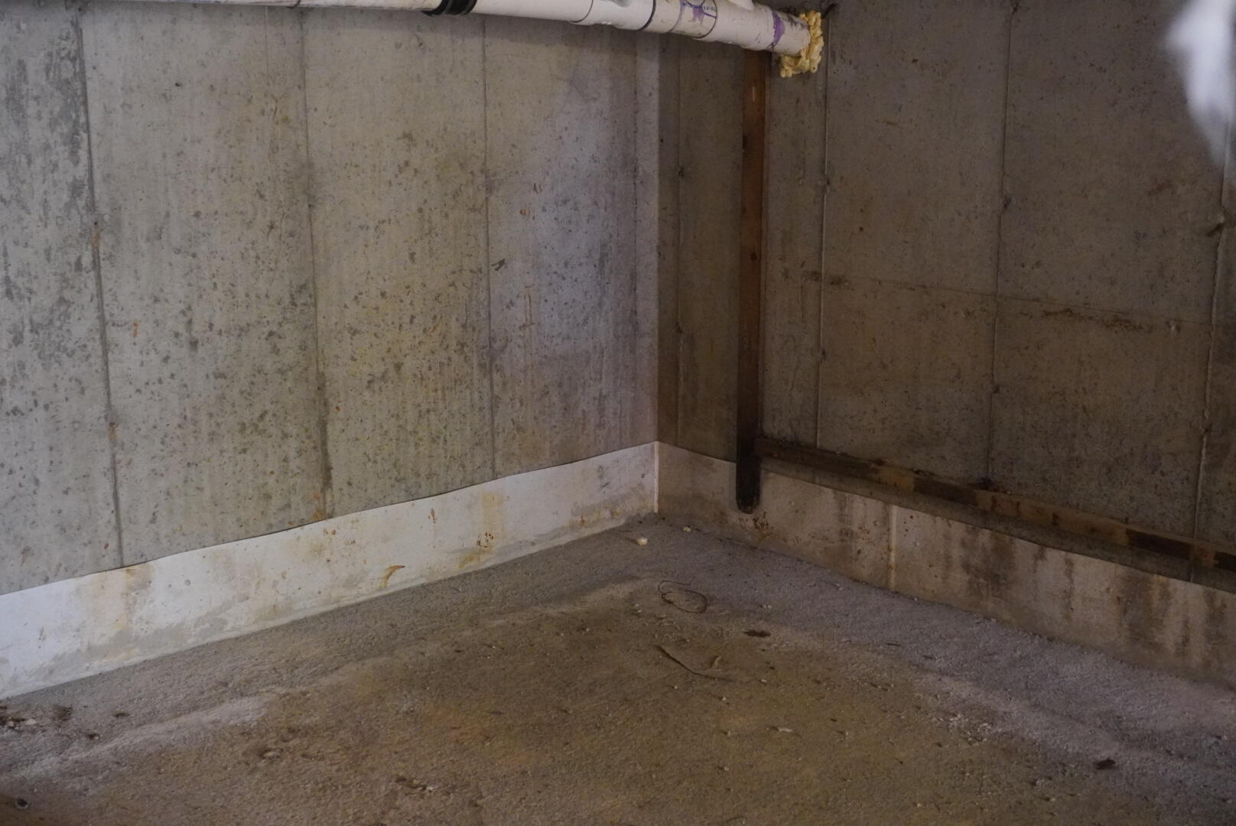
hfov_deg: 44.9
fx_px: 1495
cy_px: 413
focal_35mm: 44
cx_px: 618
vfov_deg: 30.9
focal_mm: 29
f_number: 4.5
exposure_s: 1/50
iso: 6400
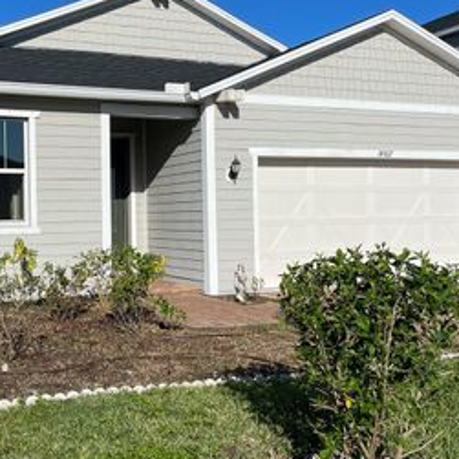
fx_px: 660
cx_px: 121
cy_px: 204
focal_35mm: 44
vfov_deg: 38.3
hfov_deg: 37.5
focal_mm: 5.1
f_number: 1.6
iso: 32
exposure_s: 1/7937
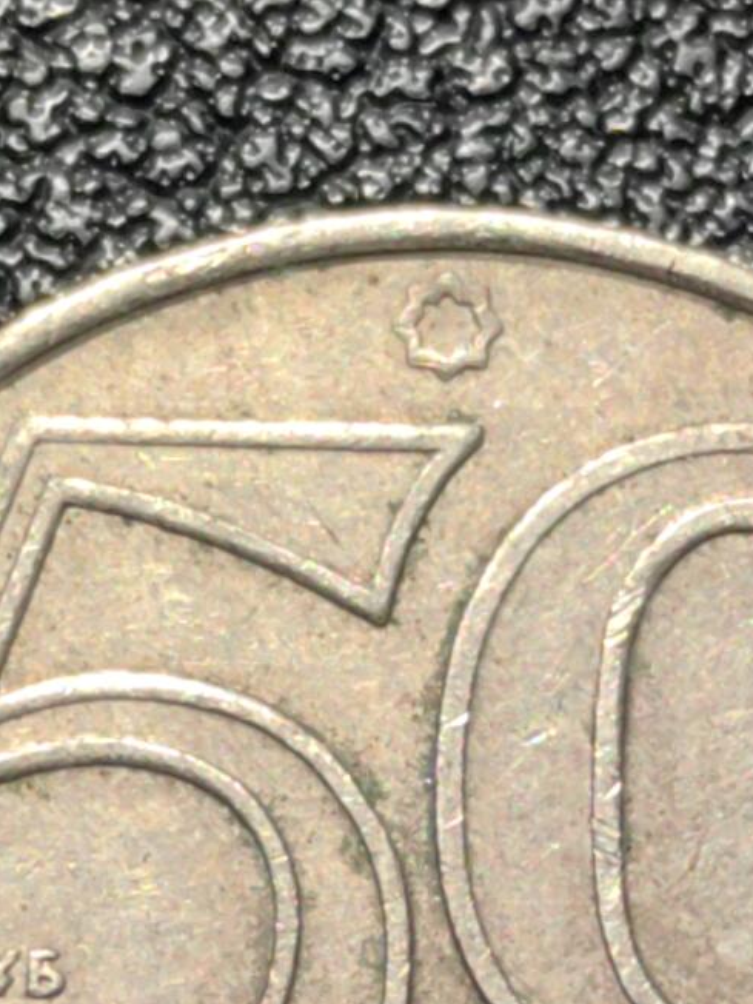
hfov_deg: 7.2
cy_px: 1089
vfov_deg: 9.5
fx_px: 6004
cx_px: 445
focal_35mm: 207
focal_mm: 5.75
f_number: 2
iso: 80
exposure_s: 1/100
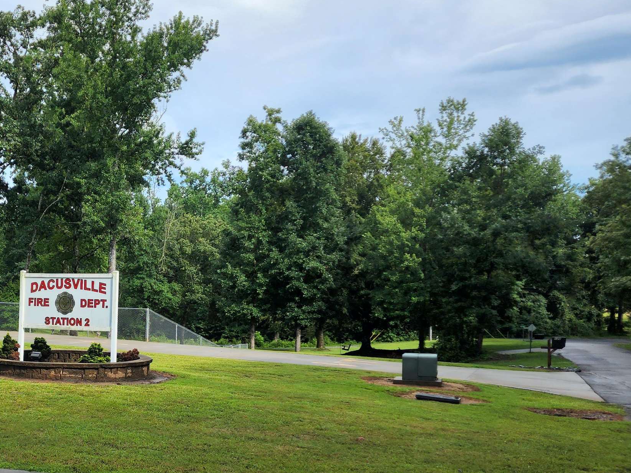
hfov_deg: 41.2
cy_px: 305
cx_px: 92
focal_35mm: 43
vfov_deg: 33.4
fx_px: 784
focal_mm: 6.4
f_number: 1.8
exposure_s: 1/562
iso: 12
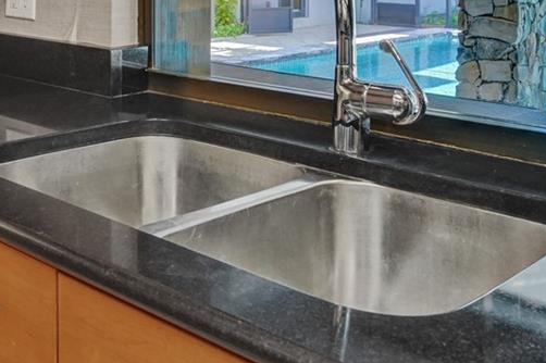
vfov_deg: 24.2
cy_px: -65
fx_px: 773
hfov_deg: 36.4
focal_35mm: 51
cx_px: 52
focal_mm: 16
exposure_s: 1/80
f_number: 10
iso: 1600
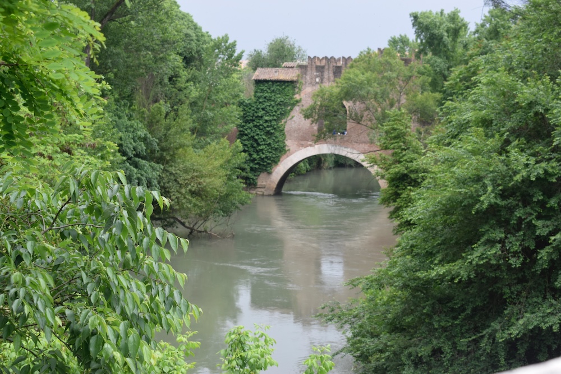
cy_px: 187
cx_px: 280
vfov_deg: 18.2
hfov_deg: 27.0
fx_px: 1169
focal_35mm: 75
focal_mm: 50
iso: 400
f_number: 7.1
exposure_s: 1/200
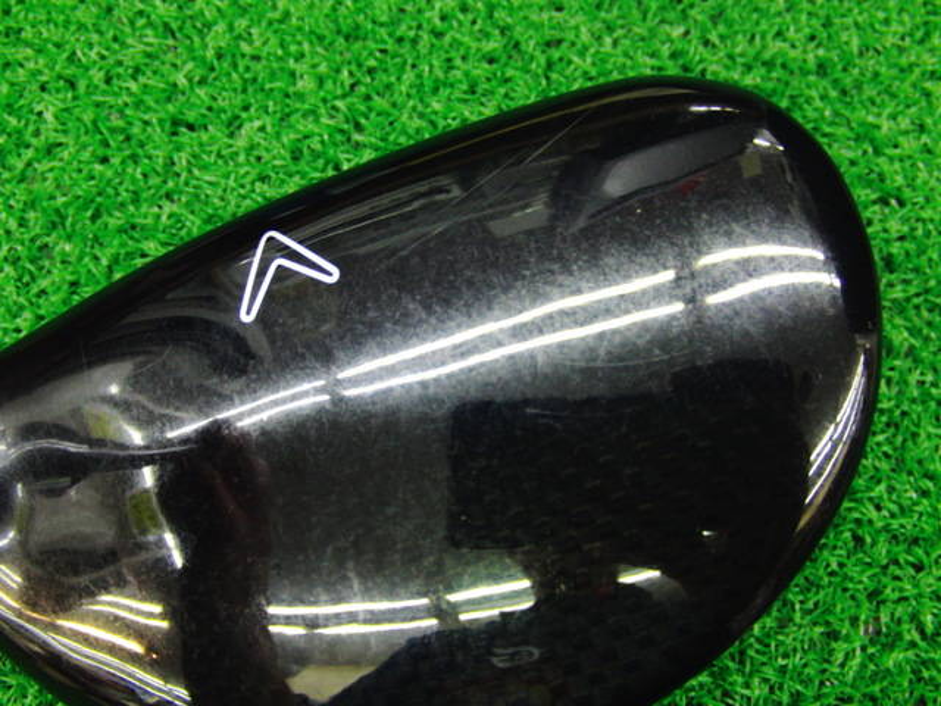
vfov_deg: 38.7
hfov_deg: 50.1
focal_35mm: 37
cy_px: 353
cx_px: 470
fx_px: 1006
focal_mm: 6.42
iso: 400
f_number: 3.6
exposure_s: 1/25
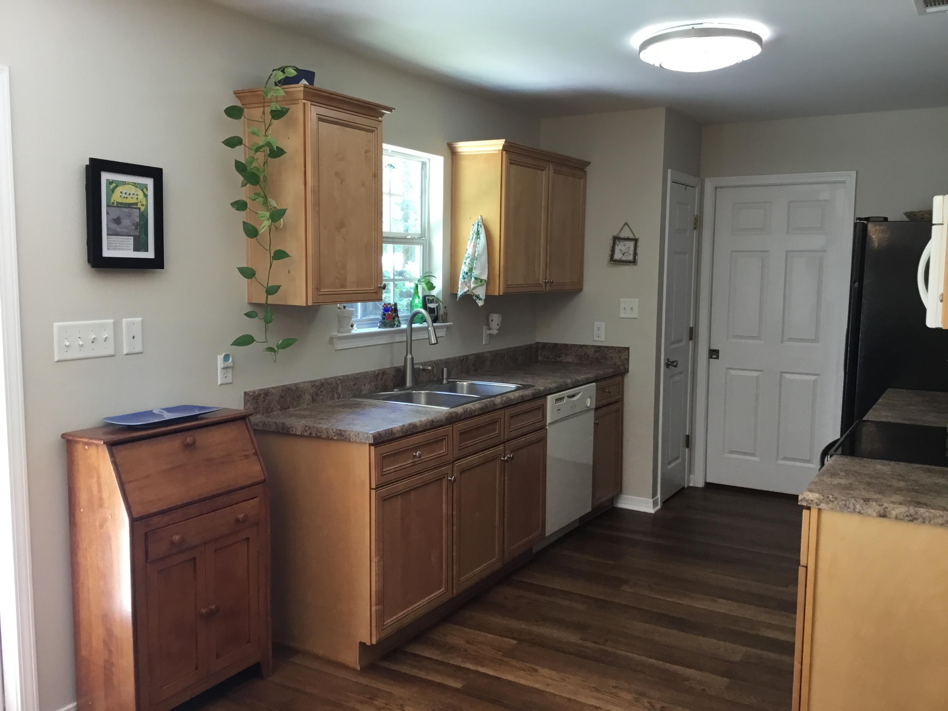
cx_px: 474
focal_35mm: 31
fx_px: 849
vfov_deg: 45.4
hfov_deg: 58.4
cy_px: 356
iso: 64
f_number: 2.4
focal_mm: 3.3
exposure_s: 1/30
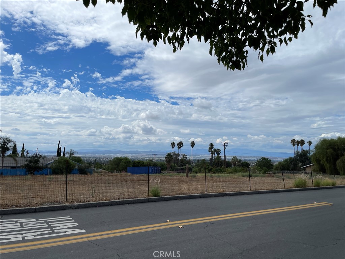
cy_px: 130
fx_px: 259
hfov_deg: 67.3
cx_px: 172
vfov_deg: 53.1
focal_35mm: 26
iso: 32
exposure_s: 1/9091
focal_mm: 4.2
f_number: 1.6
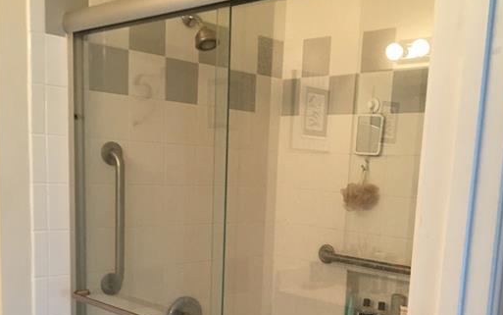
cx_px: 277
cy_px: 274
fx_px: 631
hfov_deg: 43.4
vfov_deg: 27.2
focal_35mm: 46
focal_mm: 4.15
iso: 80
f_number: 2.2
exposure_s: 1/30
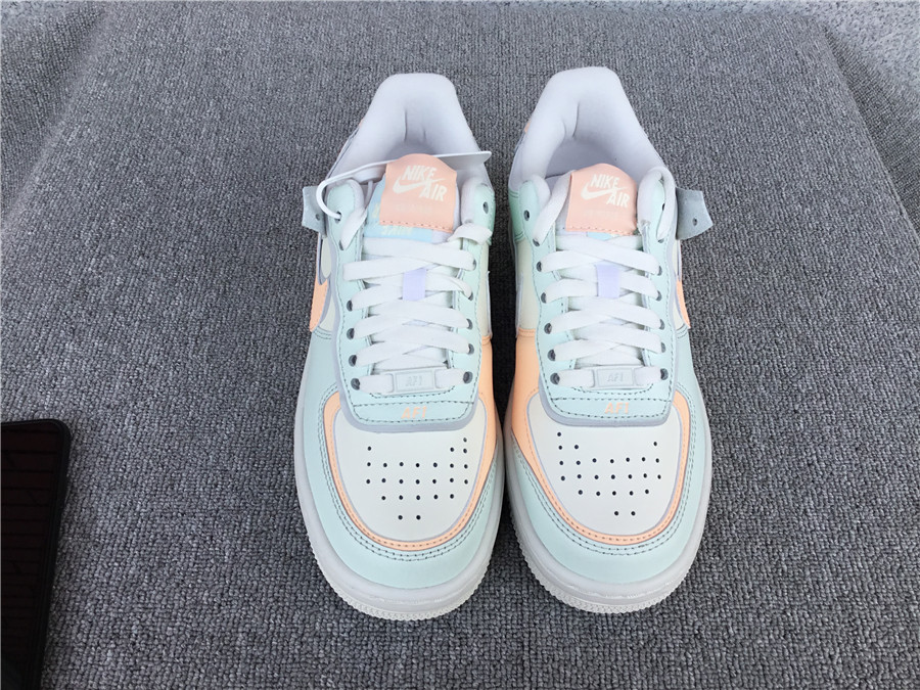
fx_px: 824
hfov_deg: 58.4
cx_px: 460
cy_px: 345
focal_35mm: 31
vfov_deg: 45.4
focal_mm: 3.3
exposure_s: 1/438
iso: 25
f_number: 2.4
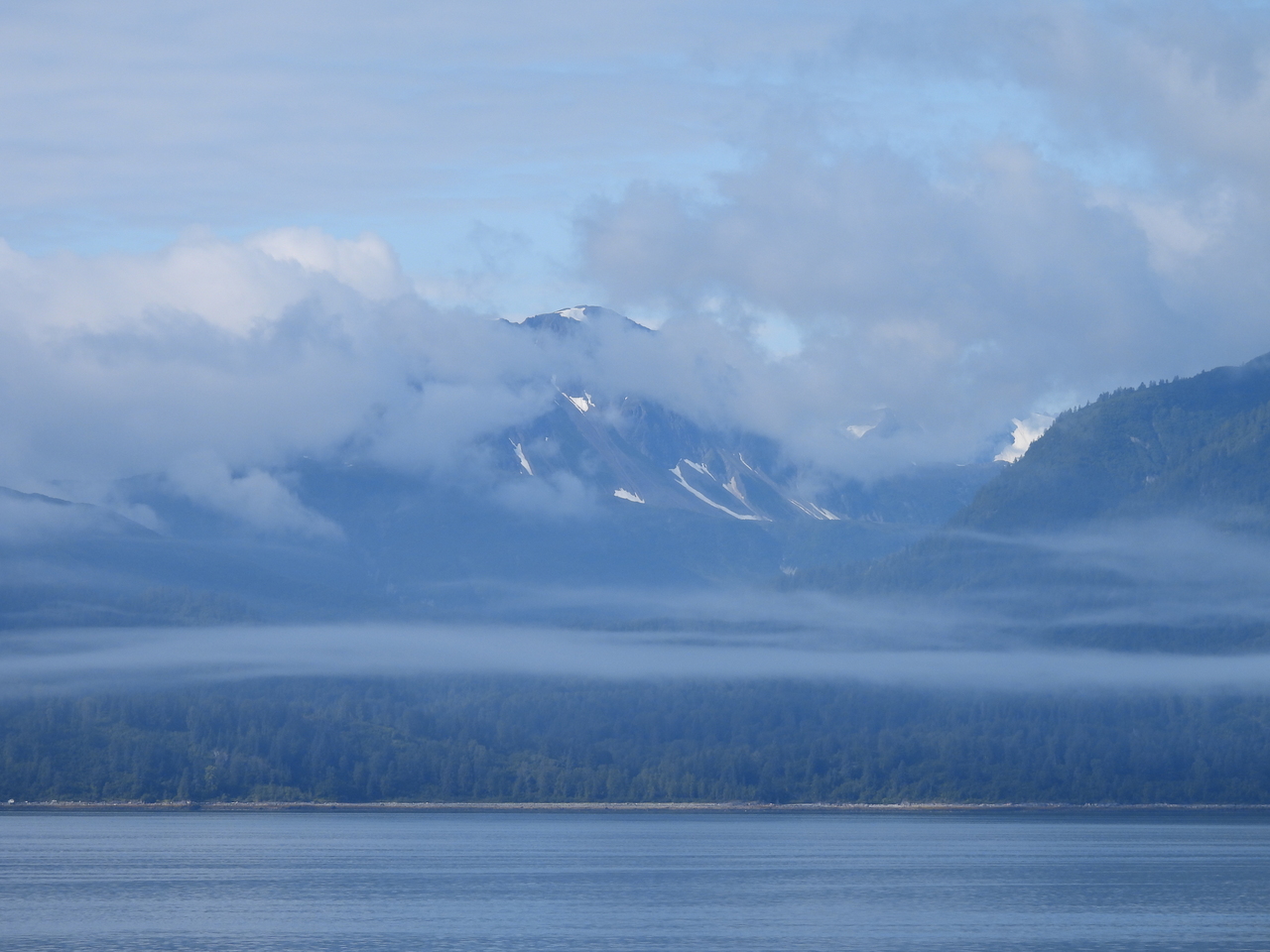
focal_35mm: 200
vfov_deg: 7.4
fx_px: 7338
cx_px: 635
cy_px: 476
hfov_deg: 9.9
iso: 100
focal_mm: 35.7
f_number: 4.5
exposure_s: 1/1000
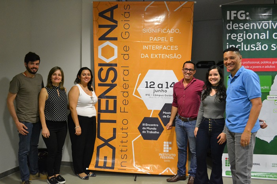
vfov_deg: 43.6
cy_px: 92
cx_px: 138
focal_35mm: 30
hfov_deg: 62.0
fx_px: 231
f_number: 3.8
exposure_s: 1/60
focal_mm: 20
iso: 2800
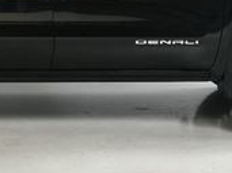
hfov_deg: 16.3
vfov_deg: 12.3
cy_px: 14
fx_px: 797
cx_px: 16
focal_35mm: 119
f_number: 10
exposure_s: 1/160
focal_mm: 22
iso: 100
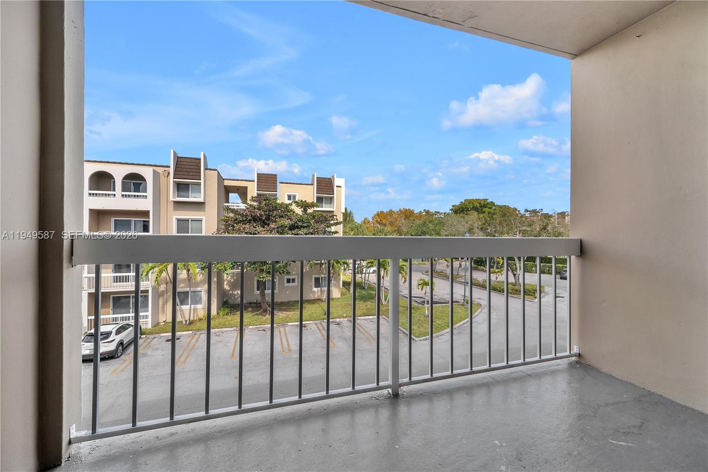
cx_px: 354
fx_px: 275
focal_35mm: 14
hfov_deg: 104.3
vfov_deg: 81.2
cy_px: 236
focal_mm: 14
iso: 100
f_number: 14
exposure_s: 1/30
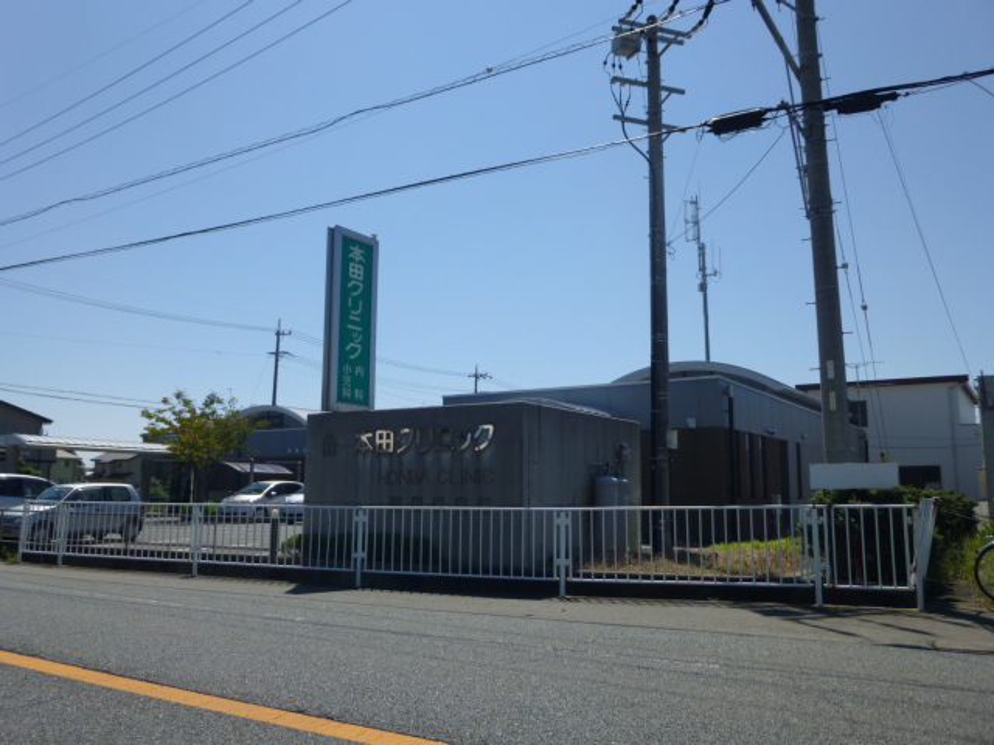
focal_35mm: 29
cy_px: 372
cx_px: 497
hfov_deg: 61.7
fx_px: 833
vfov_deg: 48.2
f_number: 9
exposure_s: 1/250
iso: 100
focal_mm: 5.2
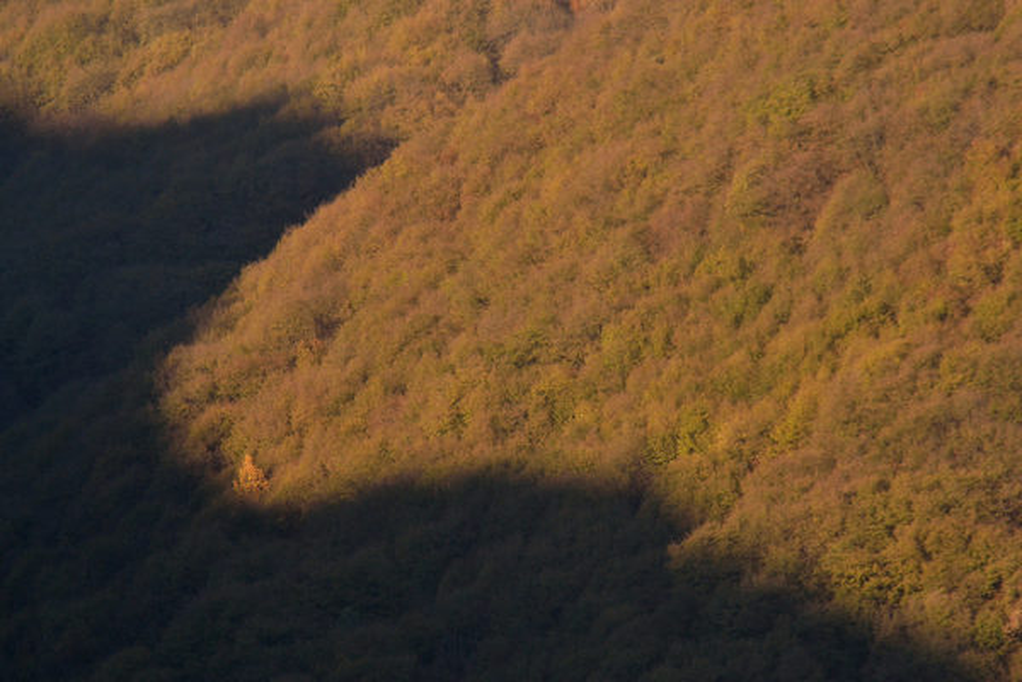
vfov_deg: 3.1
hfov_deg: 4.6
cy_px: 341
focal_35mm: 450
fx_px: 12774
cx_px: 511
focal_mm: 300
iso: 400
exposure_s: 1/500
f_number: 9
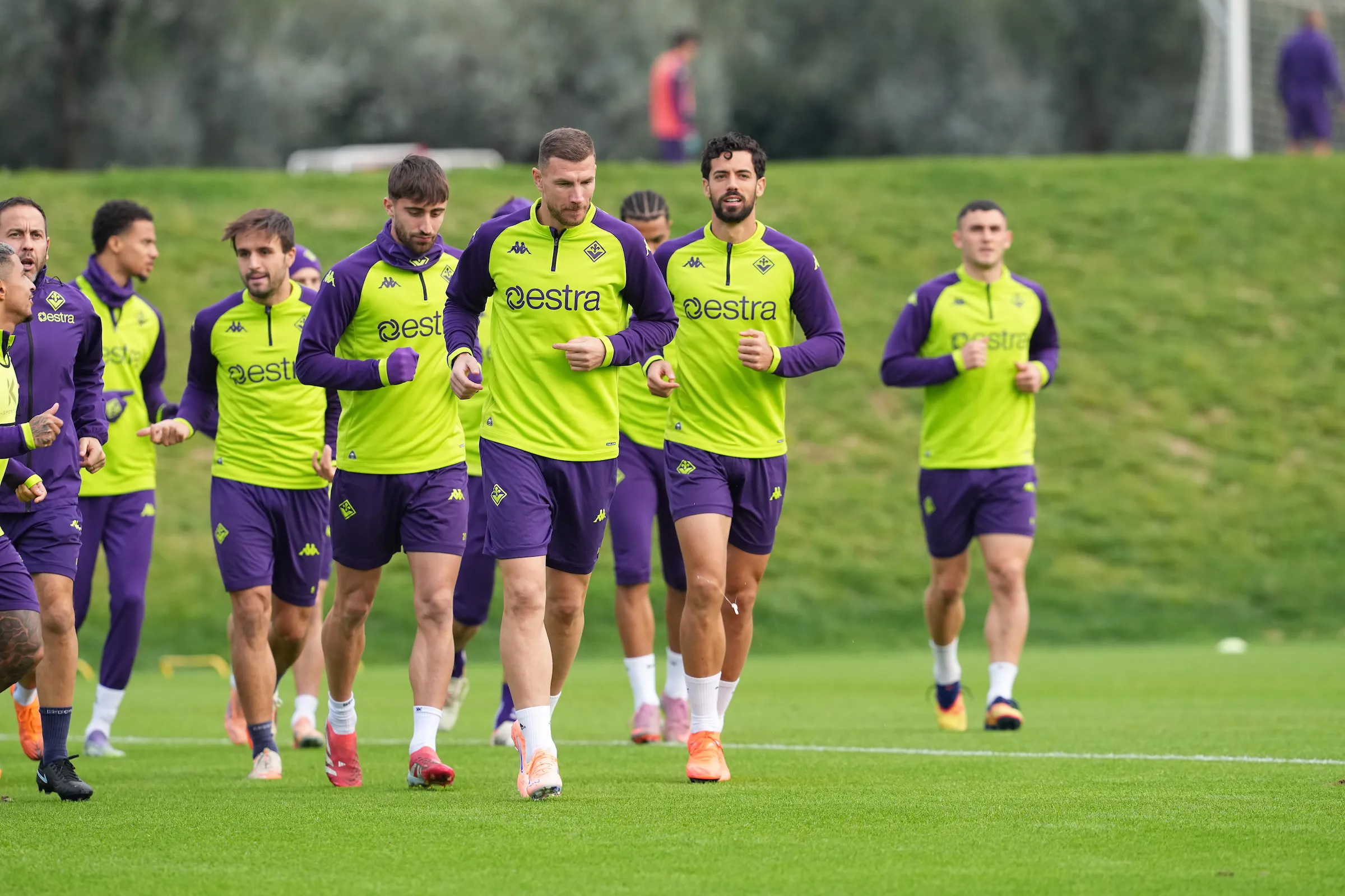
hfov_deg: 5.2
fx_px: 14943
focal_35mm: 400
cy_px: 448
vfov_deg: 3.4
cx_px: 672
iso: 1000
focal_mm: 400
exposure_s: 1/640
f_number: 5
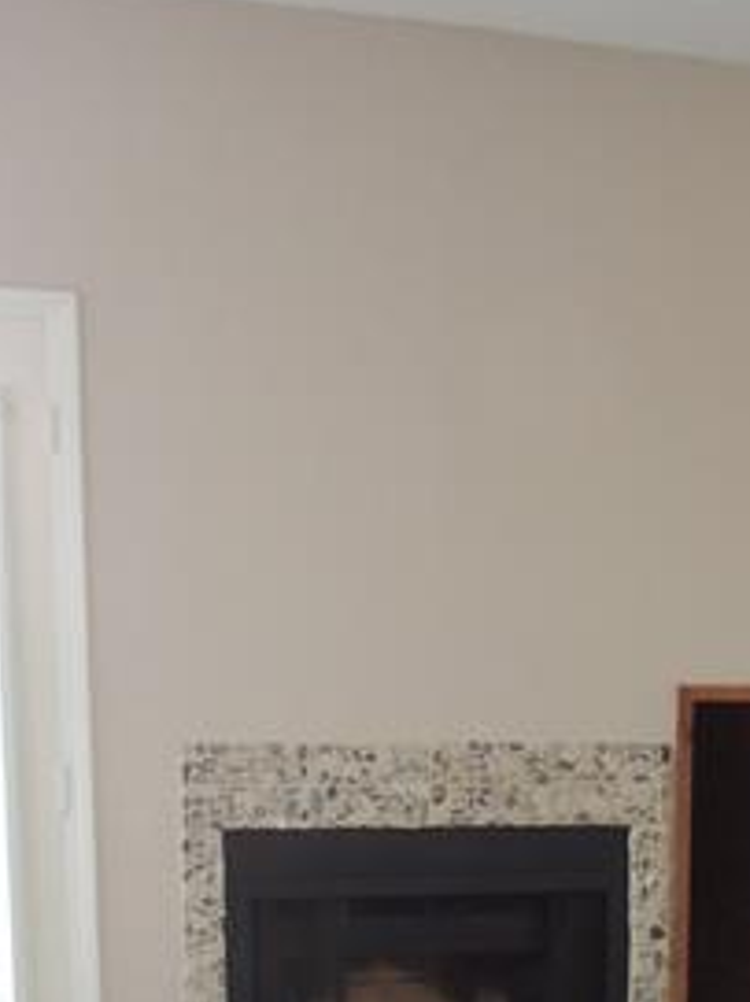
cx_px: 573
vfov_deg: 26.3
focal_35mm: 68
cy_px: 1106
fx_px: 1966
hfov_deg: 21.4
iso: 400
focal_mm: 4.3
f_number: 3
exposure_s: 1/25
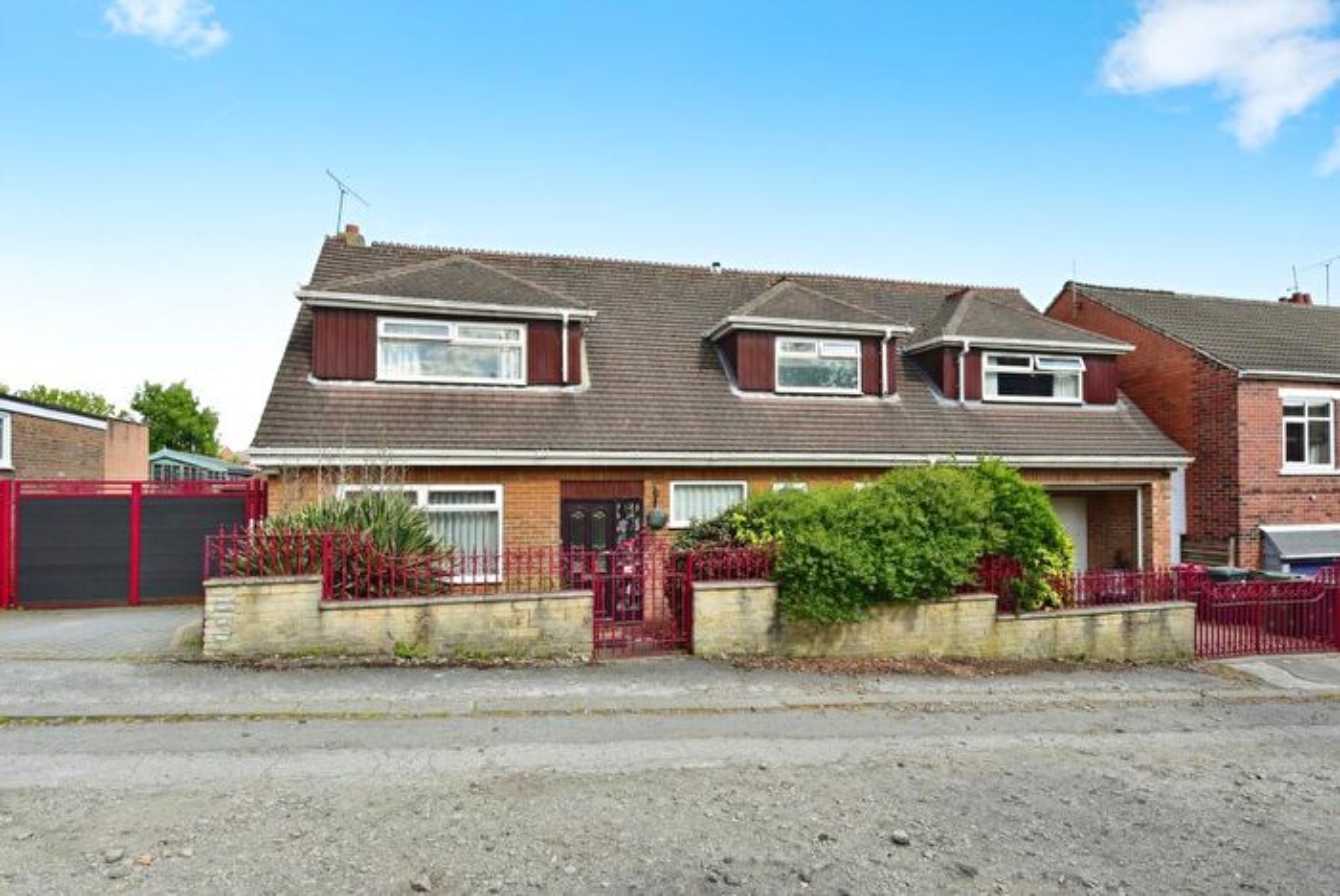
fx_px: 671
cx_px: 670
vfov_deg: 67.5
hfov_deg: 90.0
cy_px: 448
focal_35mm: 18
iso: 400
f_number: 9.5
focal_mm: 18
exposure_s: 1/250
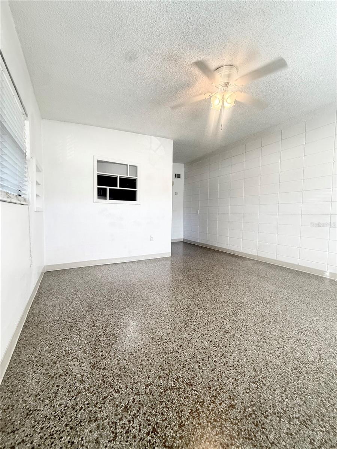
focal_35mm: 14
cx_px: 168
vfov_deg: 102.1
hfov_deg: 85.7
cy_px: 224
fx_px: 182
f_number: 2.2
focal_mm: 2.22
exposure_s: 1/120
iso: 320
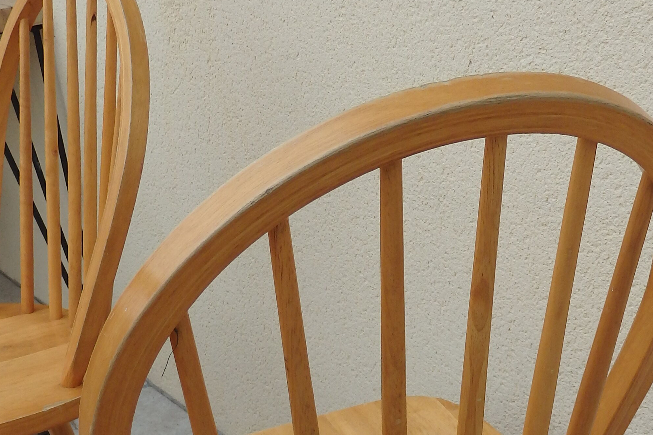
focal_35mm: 60
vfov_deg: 22.0
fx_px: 1088
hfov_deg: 33.4
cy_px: 409
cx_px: 368
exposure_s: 1/500
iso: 125
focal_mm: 4.5
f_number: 3
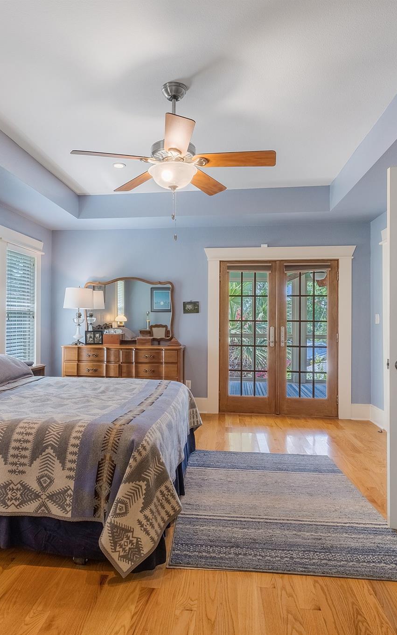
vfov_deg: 77.1
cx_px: 168
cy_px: 318
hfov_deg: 52.8
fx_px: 398
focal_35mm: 23
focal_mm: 10
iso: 160
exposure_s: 1/40
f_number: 8
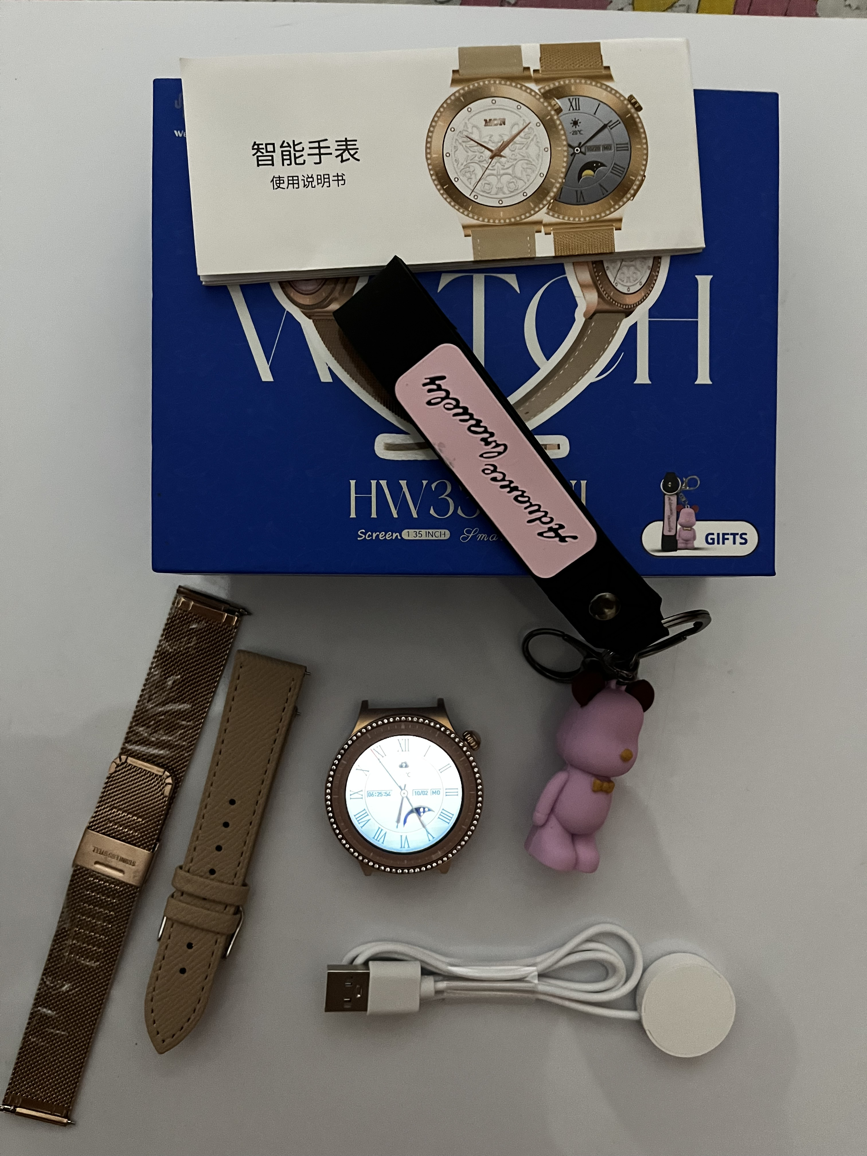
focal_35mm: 26
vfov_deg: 67.3
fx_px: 868
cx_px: 434
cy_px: 578
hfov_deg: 53.1
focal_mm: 5.1
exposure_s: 1/30
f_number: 1.6
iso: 640
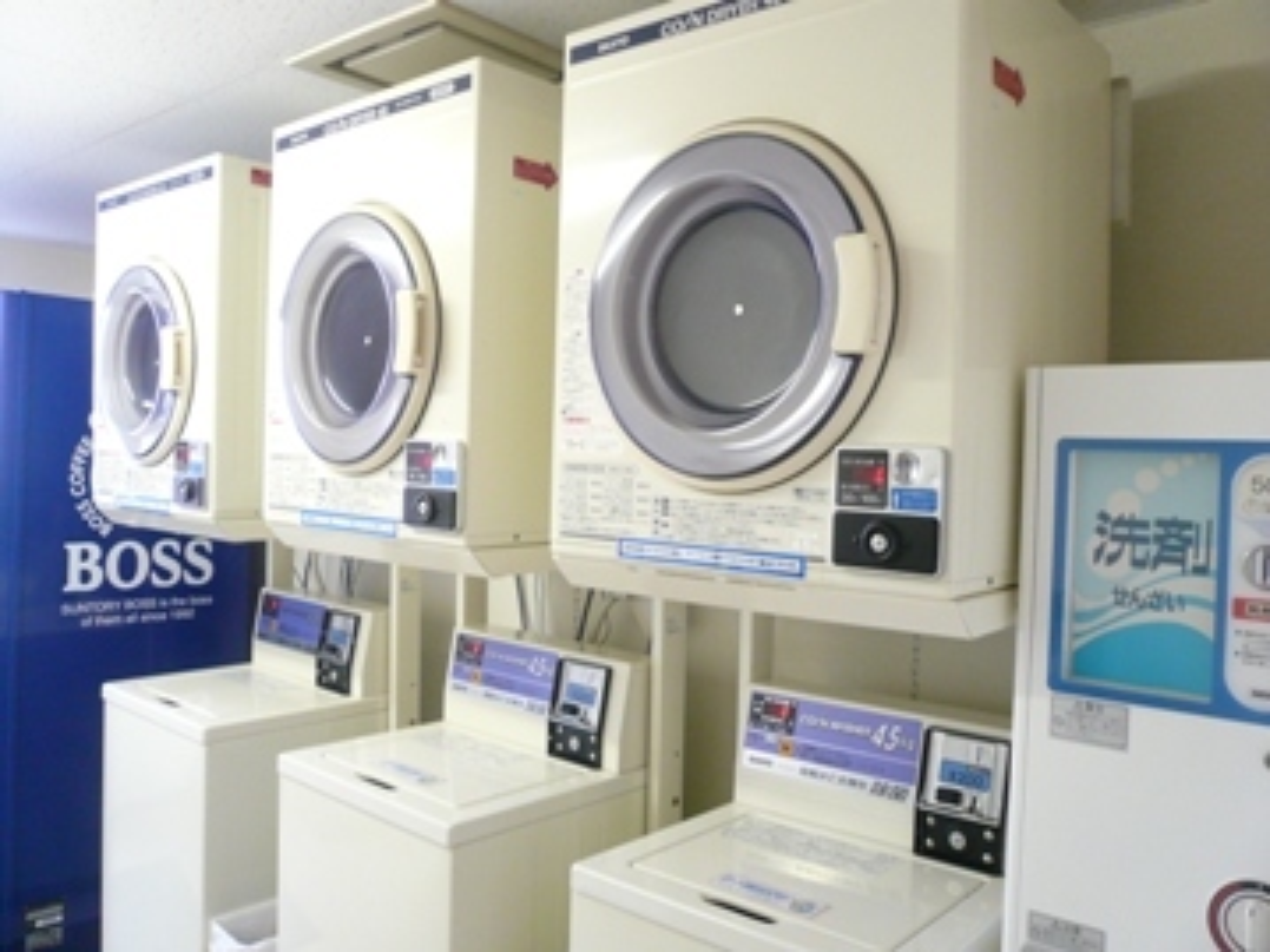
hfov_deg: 63.5
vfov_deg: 49.7
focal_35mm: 28
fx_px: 1027
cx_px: 635
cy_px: 476
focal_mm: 4.6
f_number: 2.8
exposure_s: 1/10
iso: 200
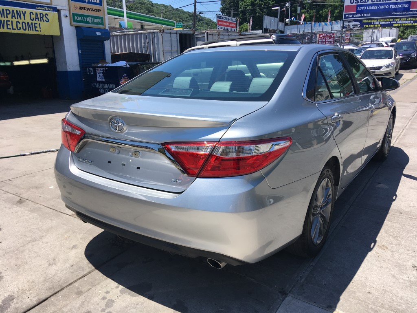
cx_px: 208
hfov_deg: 61.7
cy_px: 156
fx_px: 349
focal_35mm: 29
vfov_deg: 48.2
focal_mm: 4.15
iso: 25
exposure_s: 1/1326
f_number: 2.2
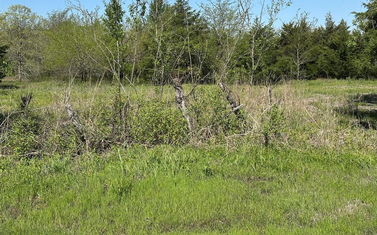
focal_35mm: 51
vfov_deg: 25.3
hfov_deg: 39.6
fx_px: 524
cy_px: 99
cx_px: 188
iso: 64
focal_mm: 6.86
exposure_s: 1/3597
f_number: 1.78
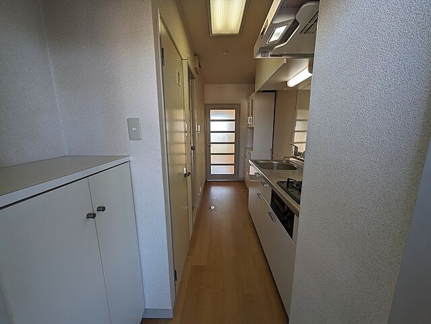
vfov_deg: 85.7
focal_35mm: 14
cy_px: 162
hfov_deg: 102.0
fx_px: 174
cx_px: 216
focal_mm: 1.83
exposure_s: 1/150
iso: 51
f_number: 2.2
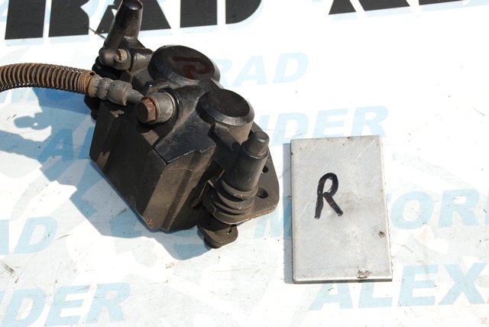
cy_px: 164
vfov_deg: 20.7
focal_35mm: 66
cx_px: 244
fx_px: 897
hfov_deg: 30.5
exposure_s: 1/200
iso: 100
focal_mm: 44
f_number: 7.1
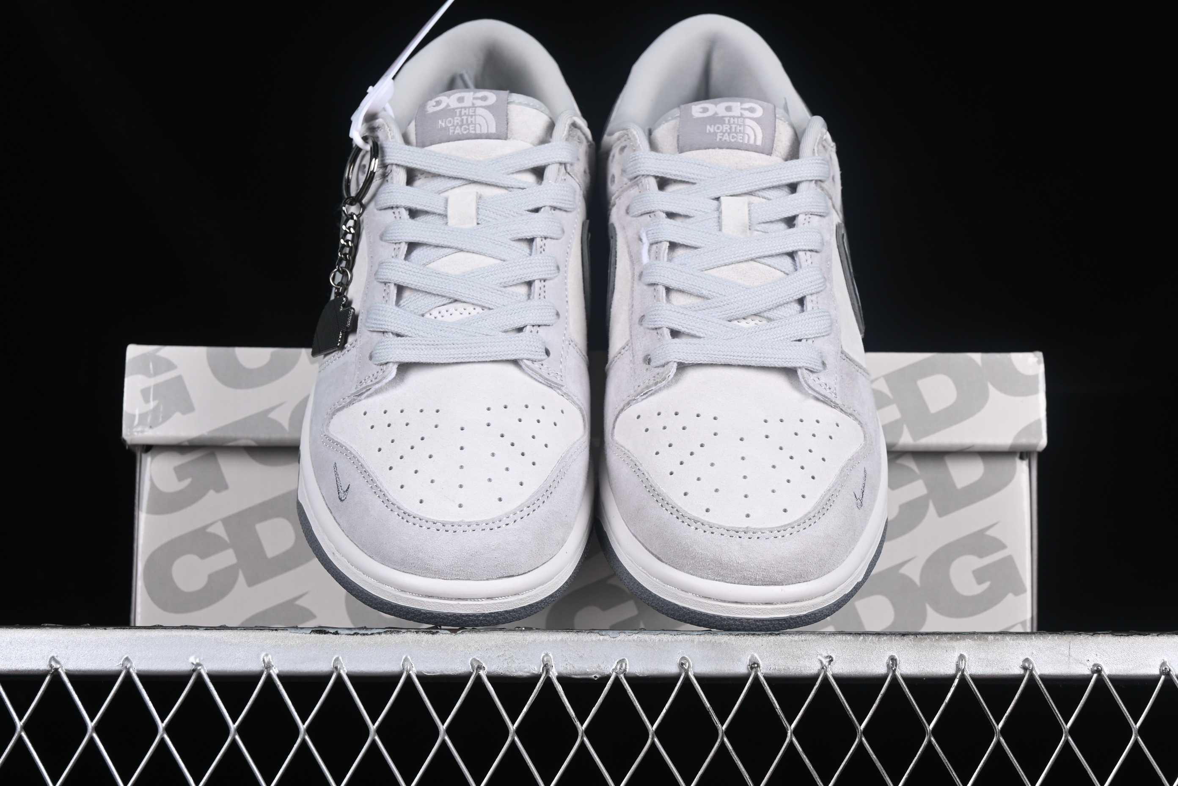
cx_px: 589
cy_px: 393
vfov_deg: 18.2
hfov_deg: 27.0
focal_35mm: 75
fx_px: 2454
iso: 160
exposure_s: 1/80
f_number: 8
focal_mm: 50
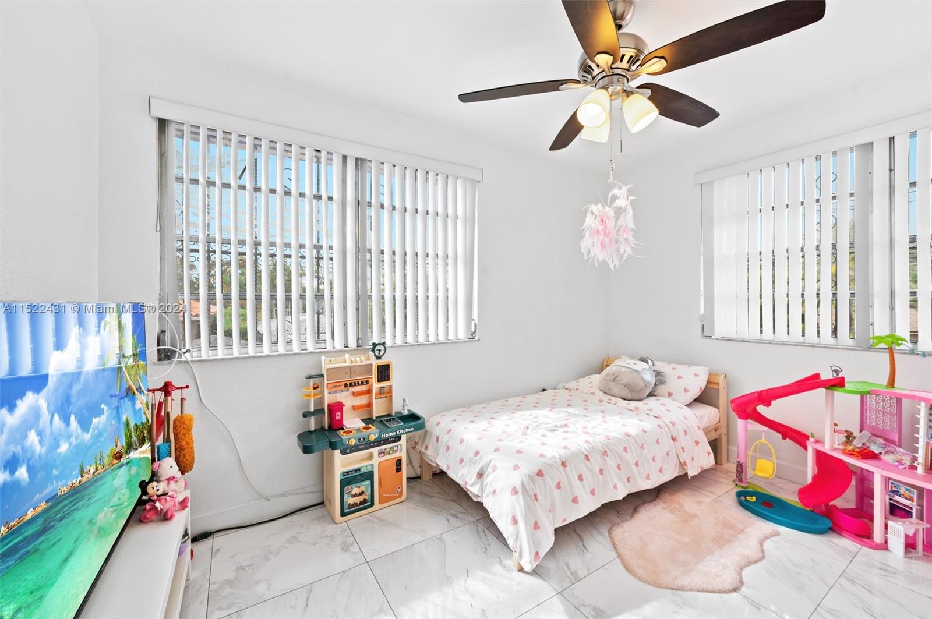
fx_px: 362
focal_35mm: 14
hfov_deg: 104.3
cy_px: 310
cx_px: 466
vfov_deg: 81.1
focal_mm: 14
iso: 200
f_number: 8
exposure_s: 1/25
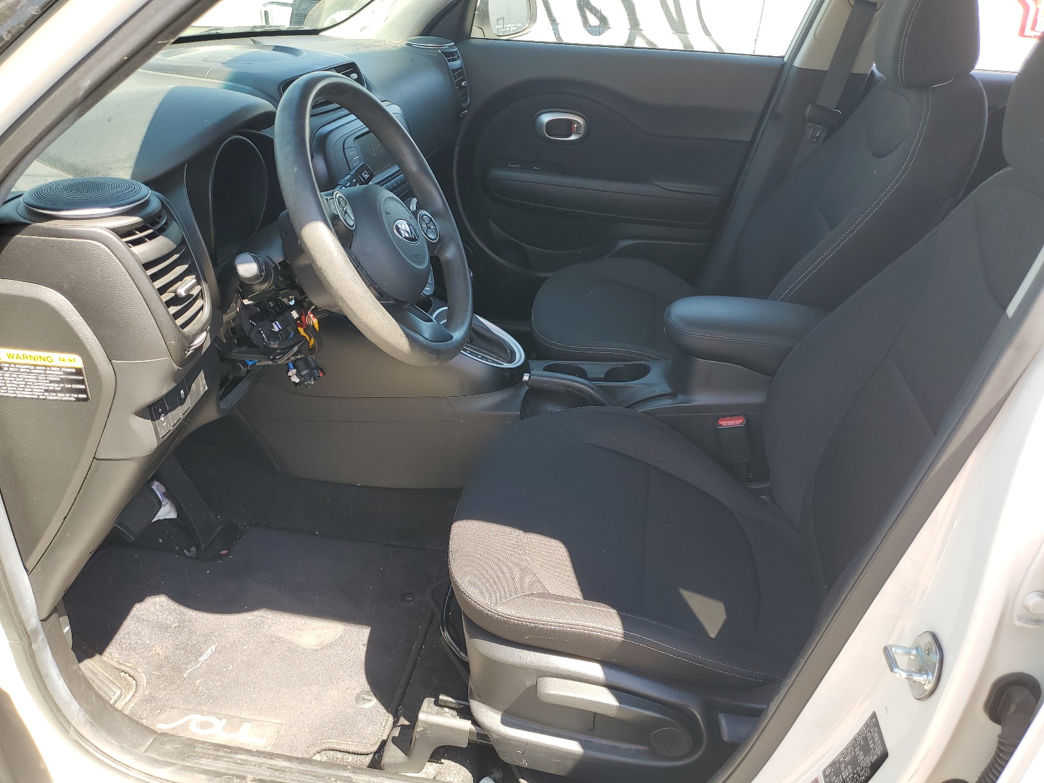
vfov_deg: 53.1
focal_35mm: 26
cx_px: 522
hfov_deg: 67.3
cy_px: 392
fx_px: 784
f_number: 1.5
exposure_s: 1/294
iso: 50
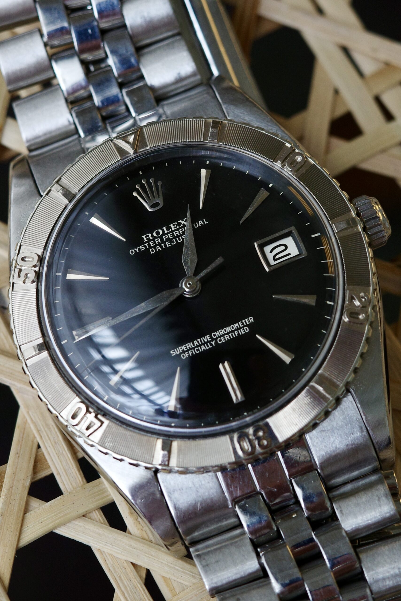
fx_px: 668
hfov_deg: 33.4
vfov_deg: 48.5
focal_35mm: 40
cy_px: 300
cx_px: 200
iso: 200
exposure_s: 1/40
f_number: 4.5
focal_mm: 26
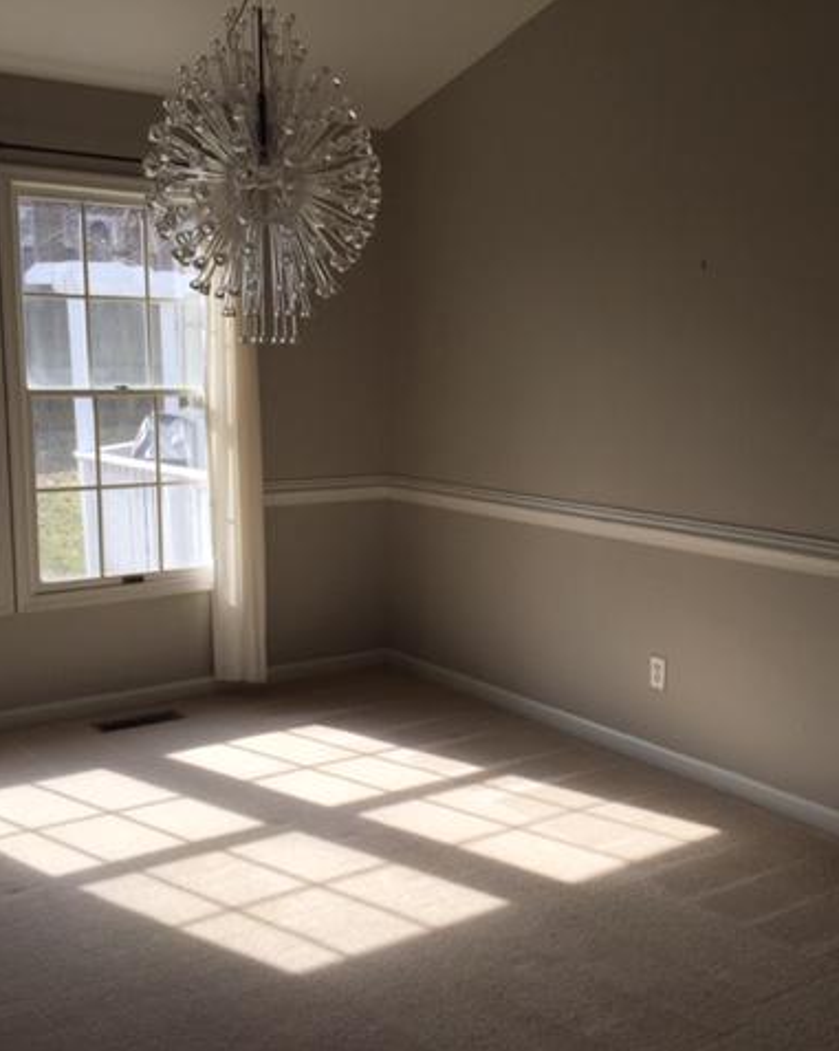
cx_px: 489
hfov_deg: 39.0
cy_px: 524
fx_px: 1181
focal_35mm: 38
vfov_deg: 48.0
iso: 32
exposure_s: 1/408
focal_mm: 4.15
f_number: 2.2
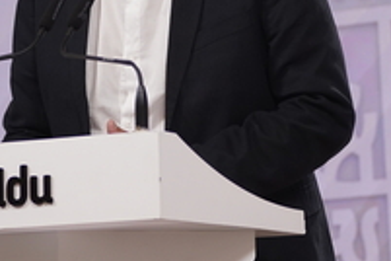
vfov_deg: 3.8
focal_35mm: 360
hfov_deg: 5.7
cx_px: 176
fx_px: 3910
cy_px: 37
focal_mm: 135
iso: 1000
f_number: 5
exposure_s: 1/250
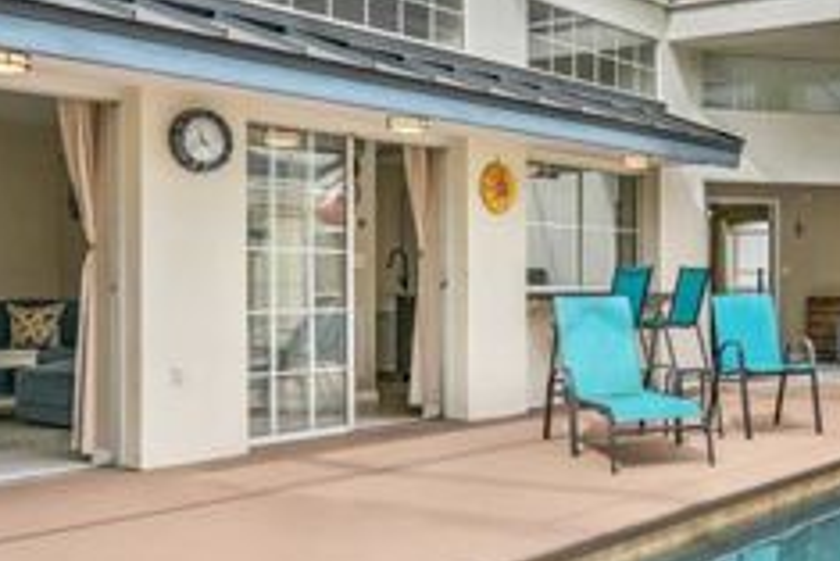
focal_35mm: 48
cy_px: 277
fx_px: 1121
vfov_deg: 28.1
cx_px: 756
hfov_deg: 38.3
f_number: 9
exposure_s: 1/250
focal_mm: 16
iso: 250
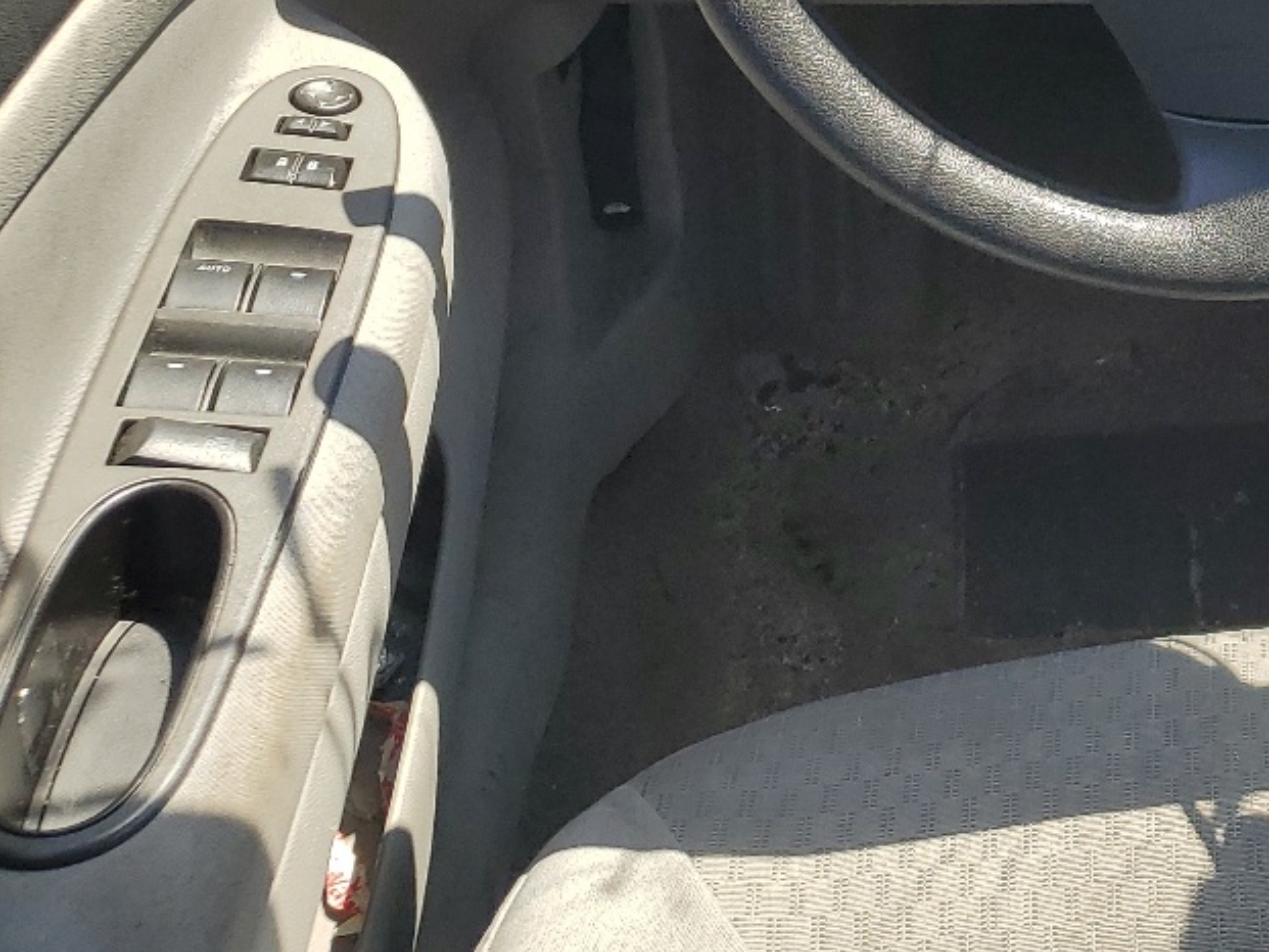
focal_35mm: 67
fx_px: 2457
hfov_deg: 25.2
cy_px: 184
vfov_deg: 21.6
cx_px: 1631
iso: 50
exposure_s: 1/833
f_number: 1.5
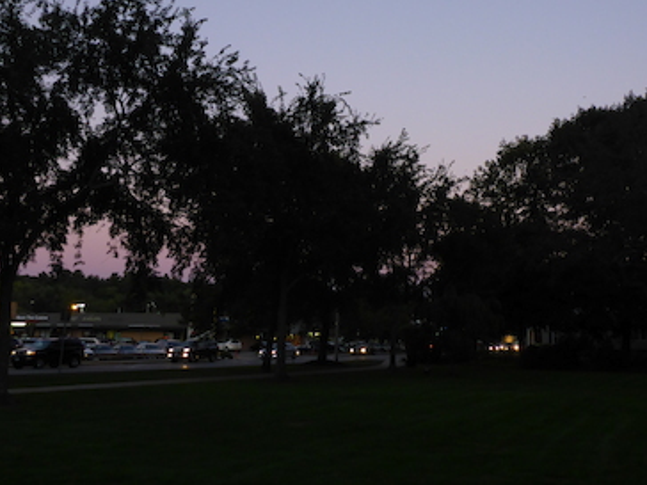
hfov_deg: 45.3
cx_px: 410
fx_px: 766
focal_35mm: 41
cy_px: 153
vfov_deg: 34.7
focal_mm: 4.9
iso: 200
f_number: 3.3
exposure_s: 1/60
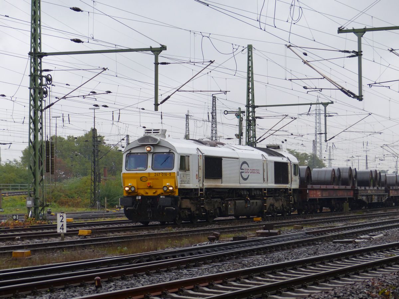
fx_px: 1233
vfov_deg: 13.8
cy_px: 150
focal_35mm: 107
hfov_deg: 18.4
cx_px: 200
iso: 160
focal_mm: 19.2
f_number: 2.8
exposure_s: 1/500
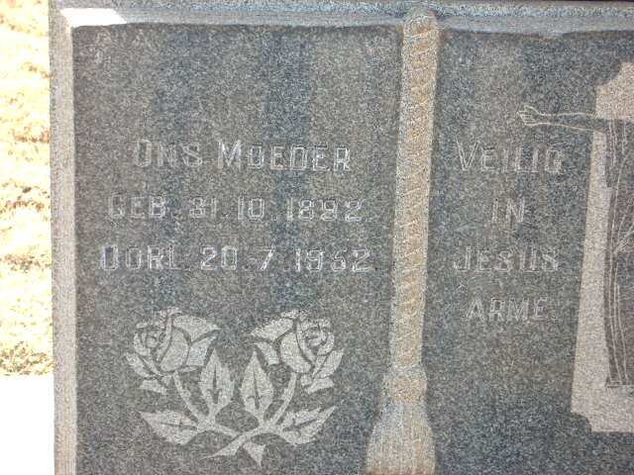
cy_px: 238
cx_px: 317
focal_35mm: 105
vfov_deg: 14.1
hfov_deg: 18.7
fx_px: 1923
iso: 100
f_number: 4.8
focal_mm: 17.4
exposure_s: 1/50
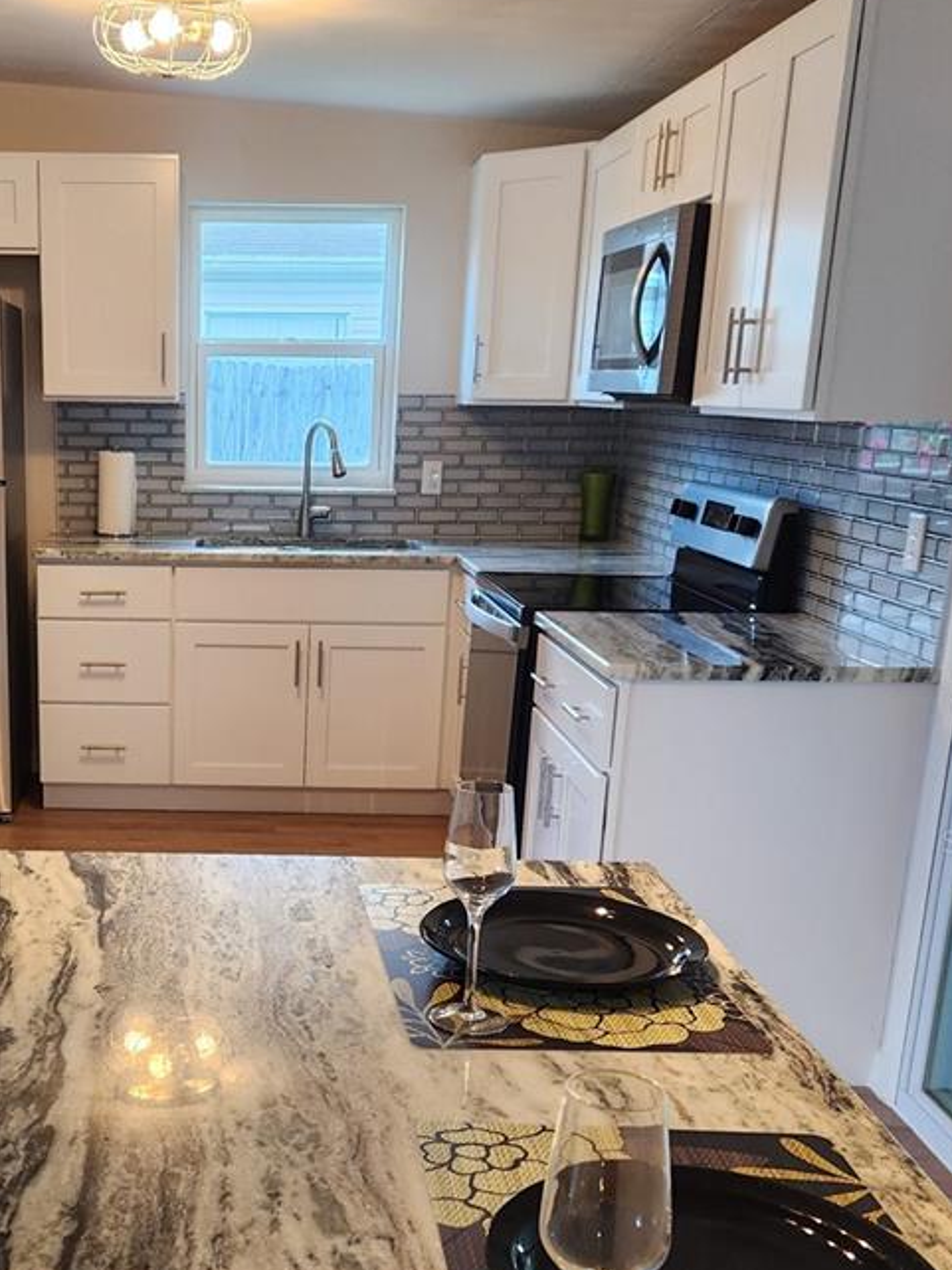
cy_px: 841
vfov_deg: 43.3
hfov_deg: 32.7
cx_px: 192
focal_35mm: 43
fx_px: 1578
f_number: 1.8
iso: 200
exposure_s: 1/120
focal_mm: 5.4
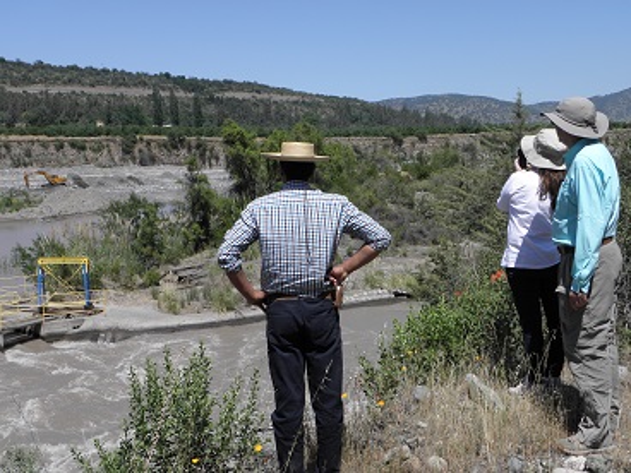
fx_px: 893
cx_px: 316
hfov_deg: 38.9
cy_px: 236
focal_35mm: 49
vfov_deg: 29.7
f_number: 4
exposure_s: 1/1000
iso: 64
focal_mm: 8.87
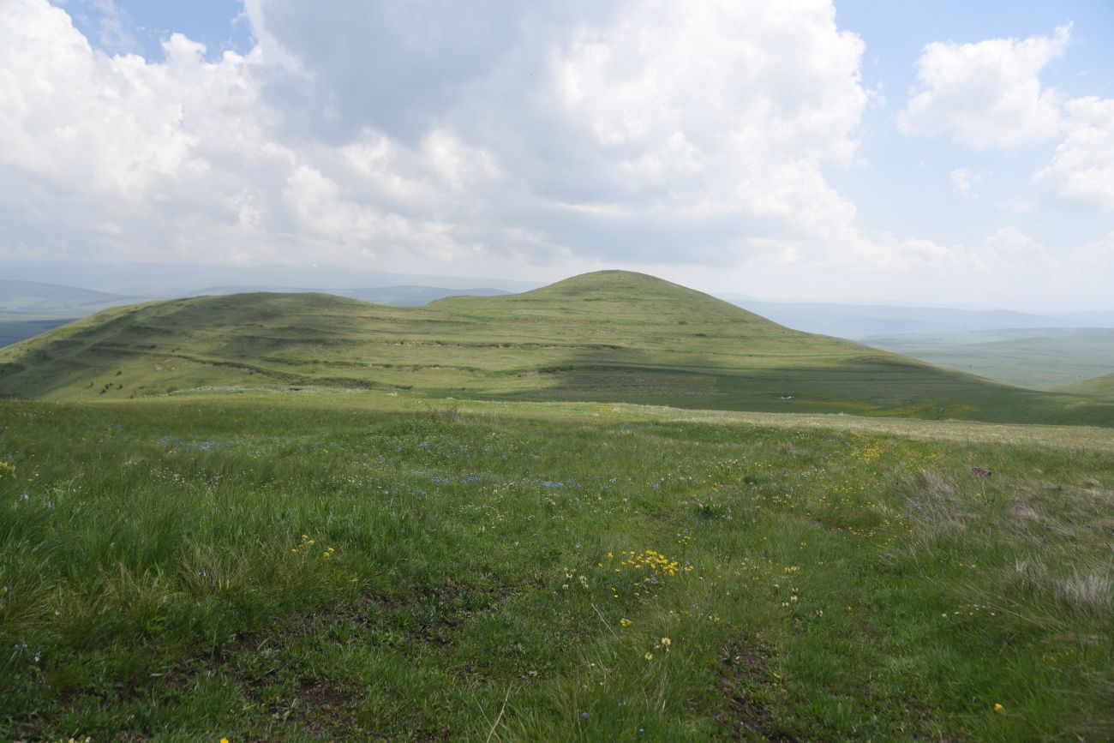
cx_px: 557
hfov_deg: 39.6
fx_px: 1547
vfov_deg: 27.0
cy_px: 372
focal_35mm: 50
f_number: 5.6
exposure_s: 1/500
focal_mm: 50
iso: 100
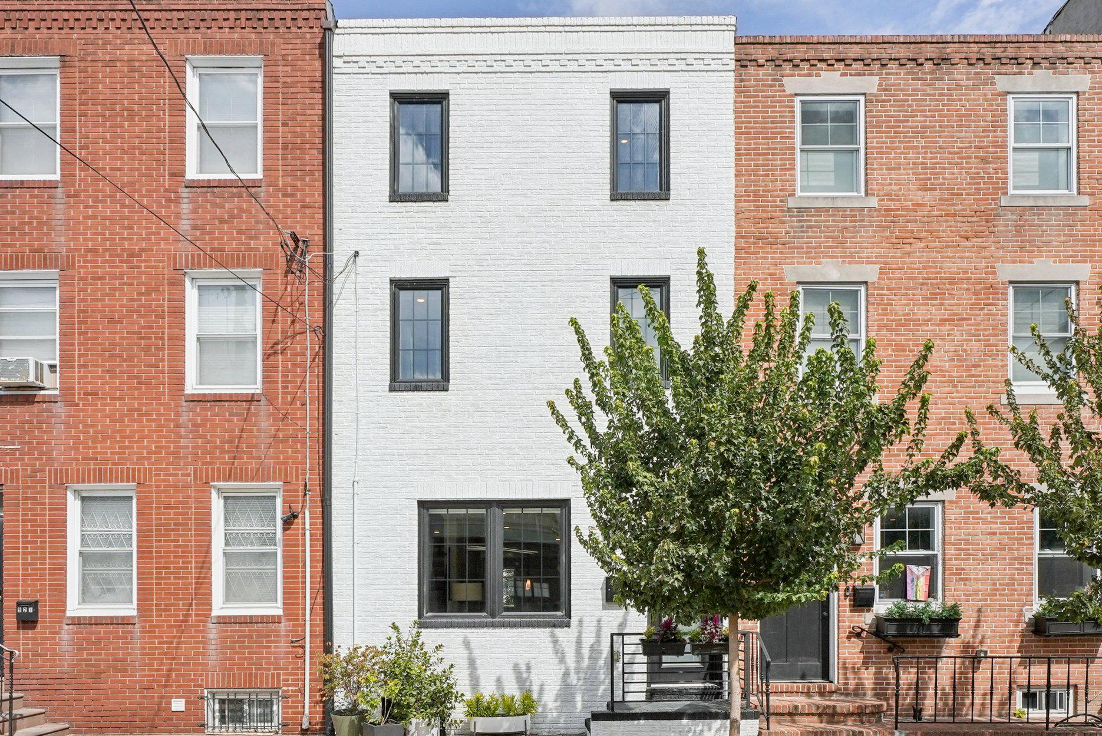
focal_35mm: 24
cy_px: 381
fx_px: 725
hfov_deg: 74.5
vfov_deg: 53.8
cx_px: 534
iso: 400
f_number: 8
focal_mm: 21.6
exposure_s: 1/2000
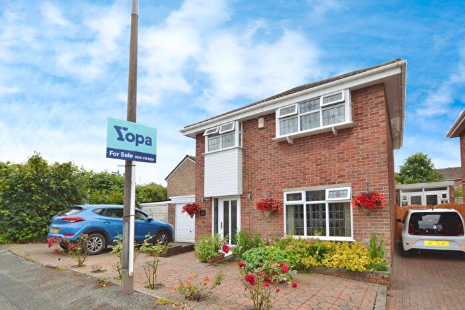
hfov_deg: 95.0
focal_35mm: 16
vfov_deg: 72.1
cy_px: 155
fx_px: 213
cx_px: 232
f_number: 6.3
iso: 100
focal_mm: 11
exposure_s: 1/200
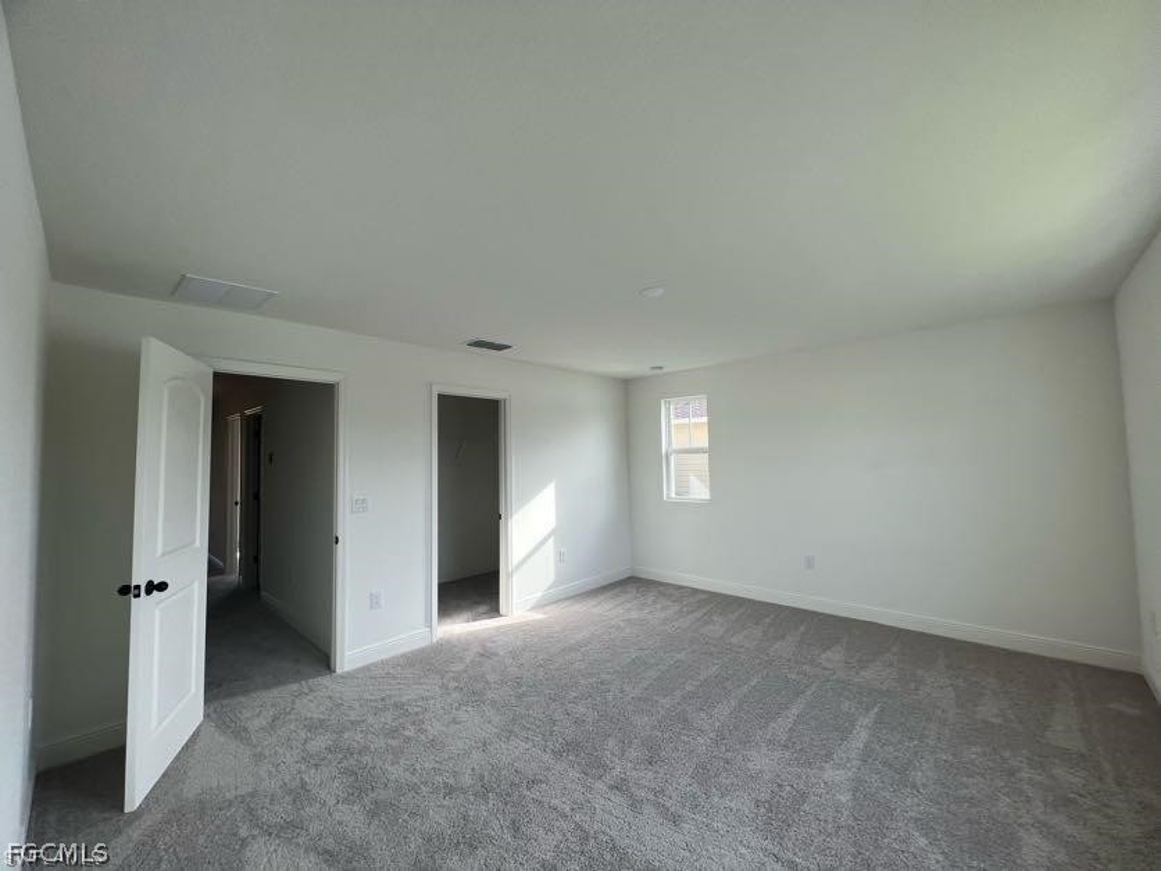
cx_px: 580
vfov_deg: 89.9
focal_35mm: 13
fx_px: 436
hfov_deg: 106.2
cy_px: 436
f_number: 1.8
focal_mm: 1.57
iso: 32
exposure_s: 1/106
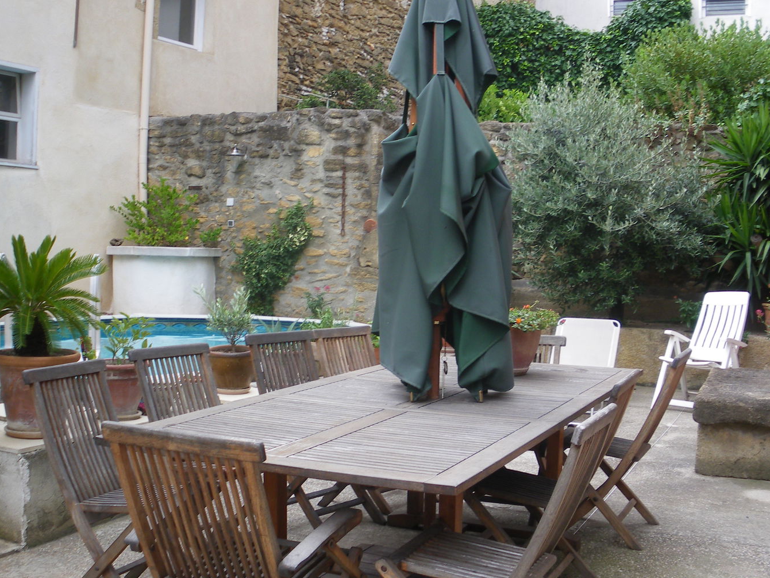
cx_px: 365
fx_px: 956
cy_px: 271
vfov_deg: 33.6
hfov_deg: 43.8
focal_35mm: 43
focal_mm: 6.3
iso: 80
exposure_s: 1/60
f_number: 3.5
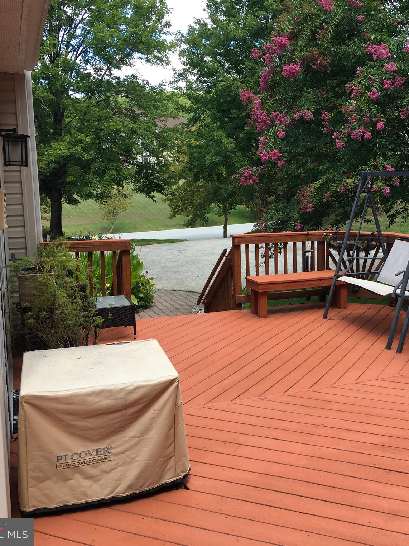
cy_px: 272
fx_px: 614
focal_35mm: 39
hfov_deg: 35.9
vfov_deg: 47.9
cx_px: 311
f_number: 2.2
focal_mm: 4.15
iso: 25
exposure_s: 1/334
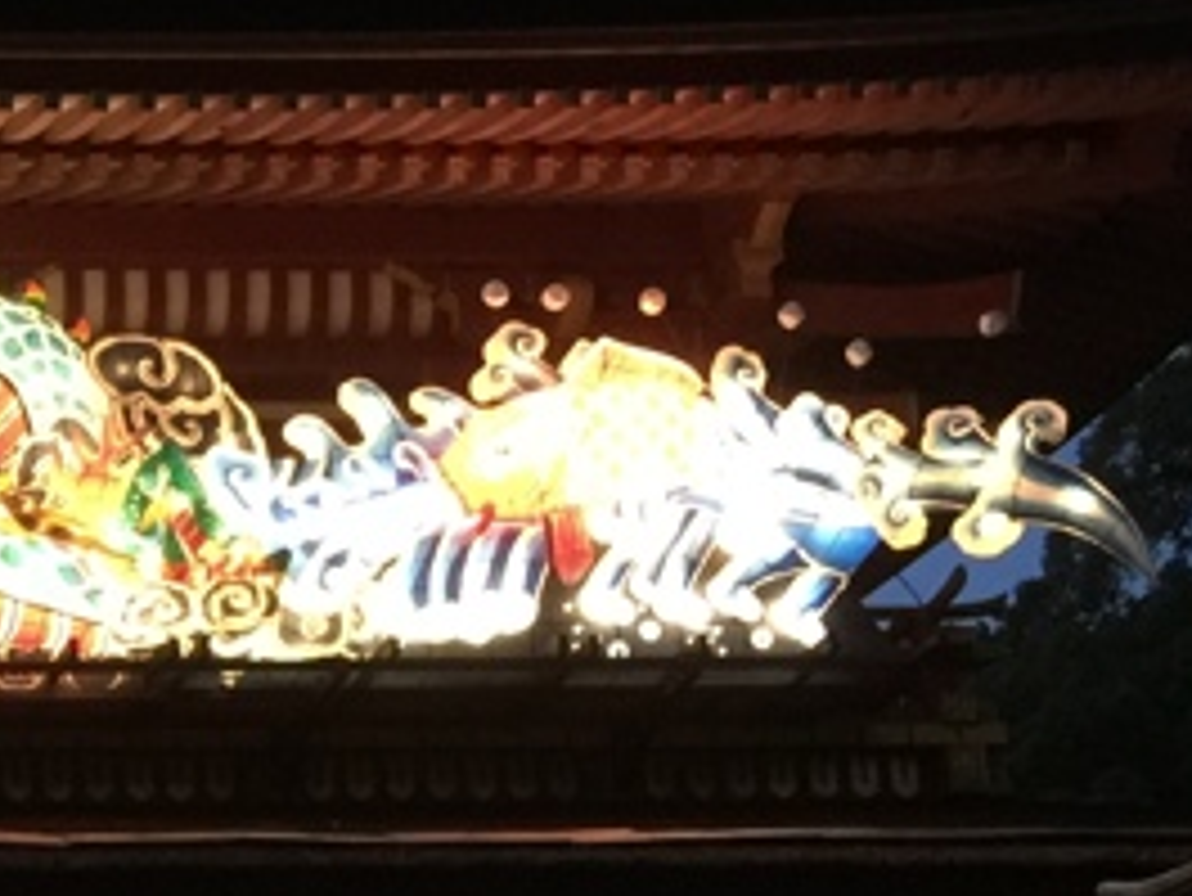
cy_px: 959
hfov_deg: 16.4
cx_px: -450
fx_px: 3858
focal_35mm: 112
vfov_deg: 13.0
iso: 125
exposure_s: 1/8
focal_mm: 4.15
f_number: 2.2
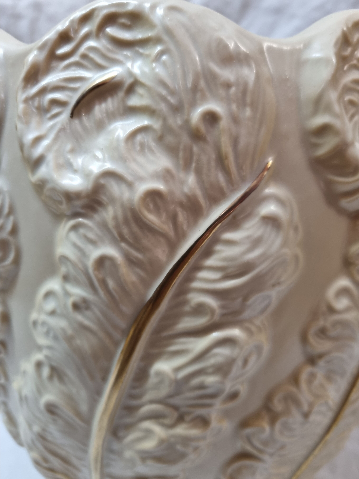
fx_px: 360
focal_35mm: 26
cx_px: 180
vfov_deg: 67.3
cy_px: 240
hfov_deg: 53.1
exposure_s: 1/50
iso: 320
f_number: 1.8
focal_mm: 5.4
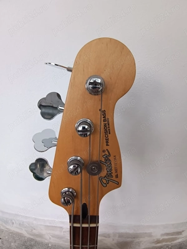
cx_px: 94
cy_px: 124
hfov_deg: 74.7
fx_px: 122
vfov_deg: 91.0
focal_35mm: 17
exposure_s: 1/100
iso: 140
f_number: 2.2
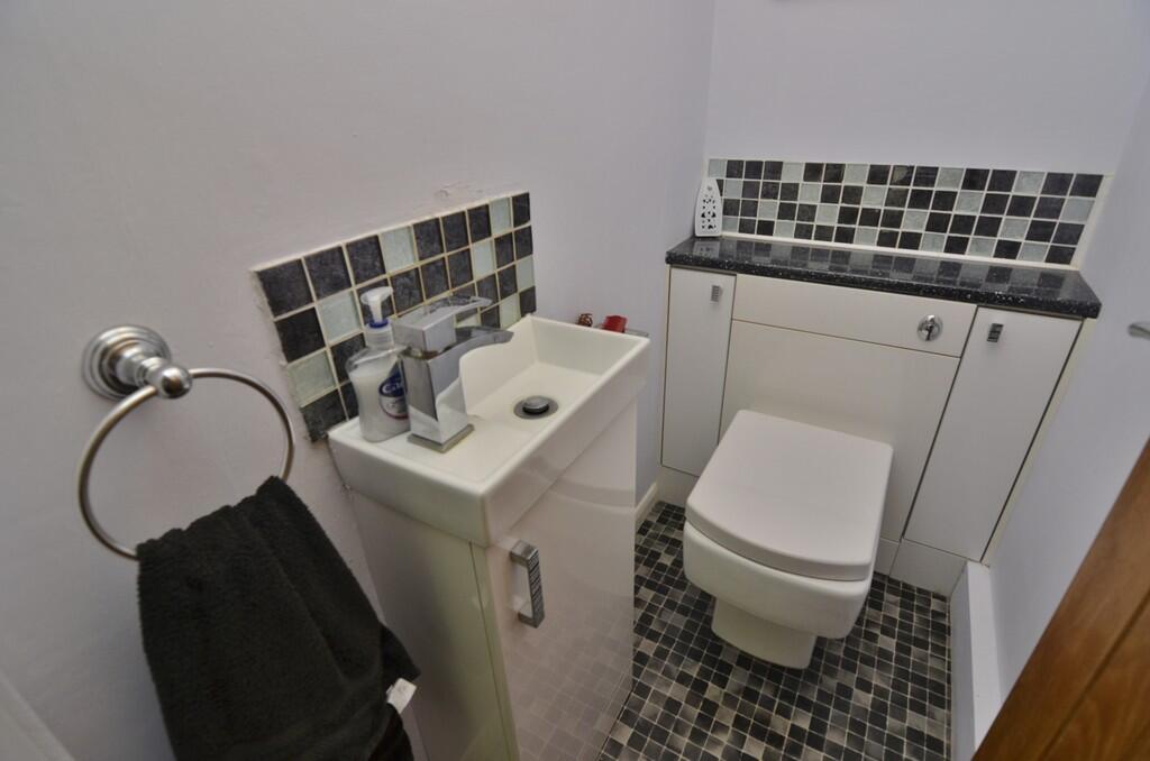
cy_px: 380
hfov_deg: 95.1
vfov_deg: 71.8
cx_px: 575
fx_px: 526
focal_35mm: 16
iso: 400
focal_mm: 11
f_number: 5.6
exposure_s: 1/60
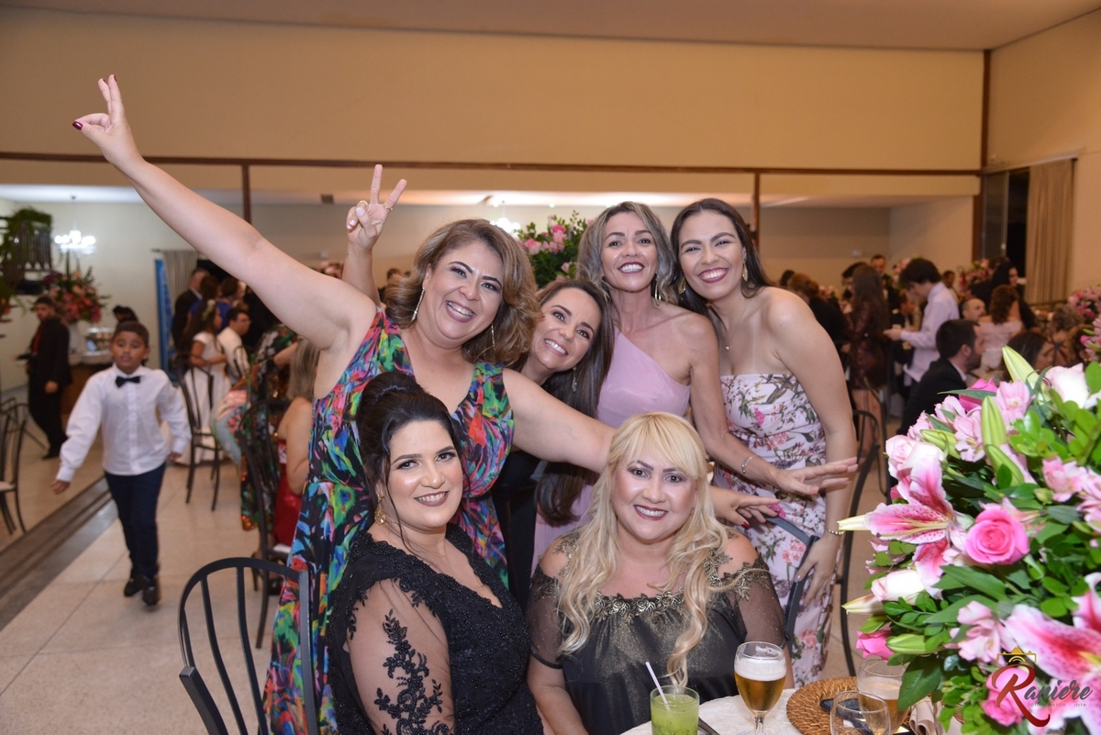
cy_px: 368
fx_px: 979
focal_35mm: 32
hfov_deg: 58.7
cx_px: 550
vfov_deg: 41.1
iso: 2200
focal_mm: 32
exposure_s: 1/60
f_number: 4.5
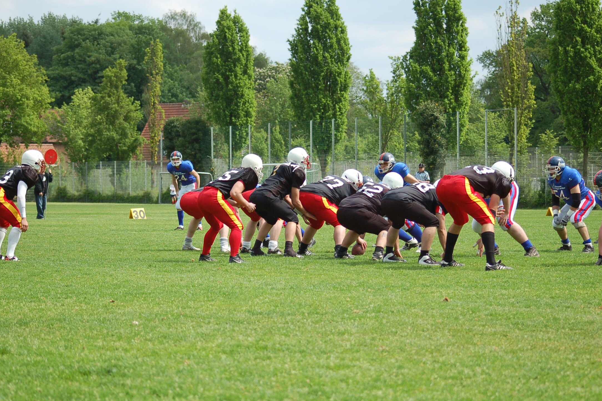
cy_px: 201
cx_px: 301
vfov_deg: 12.9
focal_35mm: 106
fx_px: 1772
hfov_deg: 19.3
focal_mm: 70
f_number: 4
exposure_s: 1/1000
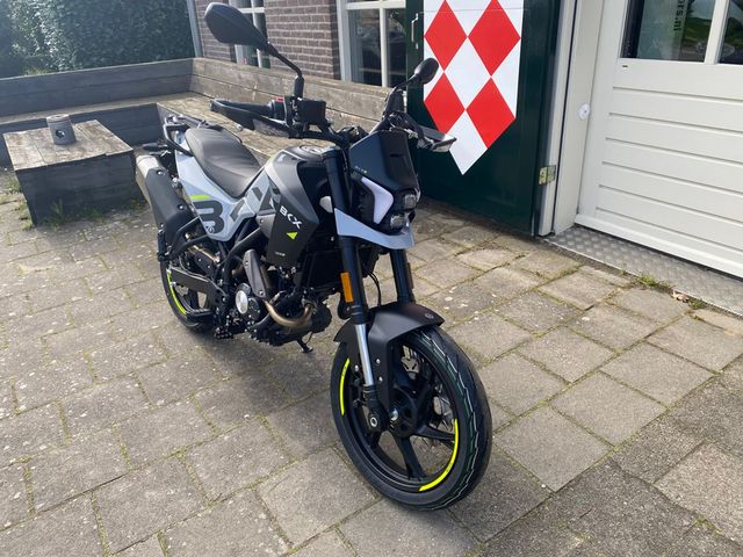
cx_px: 372
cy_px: 278
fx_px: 558
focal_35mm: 26
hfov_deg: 67.3
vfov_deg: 53.1
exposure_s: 1/534
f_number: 1.8
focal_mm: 4.25
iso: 32
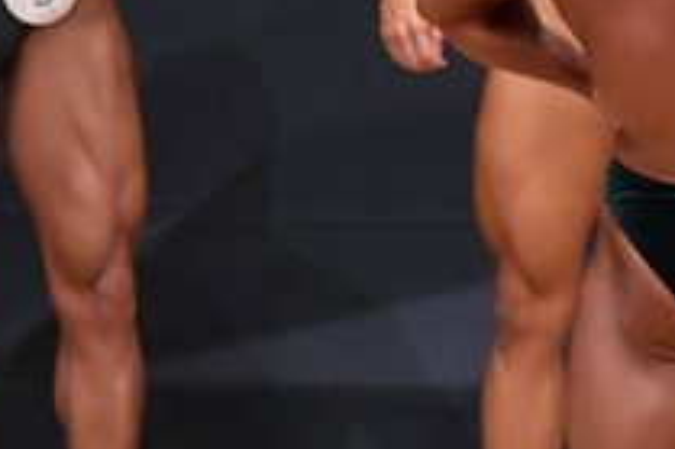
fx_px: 19821
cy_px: 275
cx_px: 1100
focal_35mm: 1058
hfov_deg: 1.9
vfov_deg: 1.3
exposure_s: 1/400
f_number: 5.6
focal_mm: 190
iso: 6400
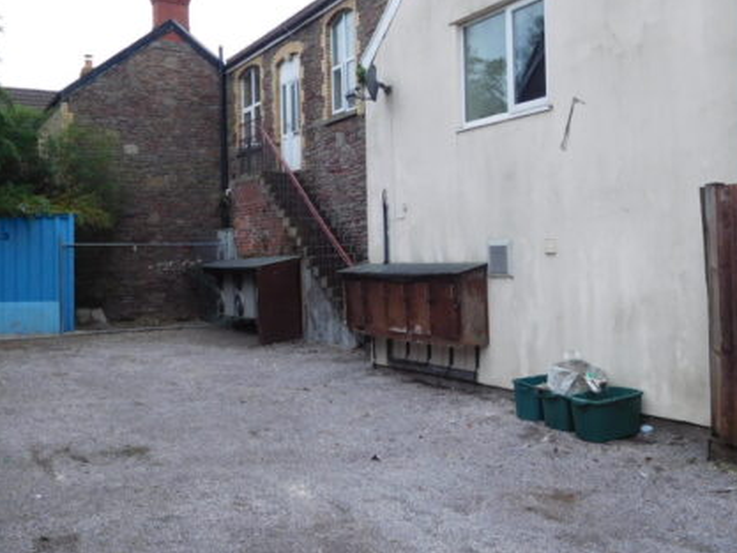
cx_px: 410
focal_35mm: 36
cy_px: 261
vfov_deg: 39.7
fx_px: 767
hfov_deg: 51.2
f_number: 3.4
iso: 125
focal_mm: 4.5
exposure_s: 1/40
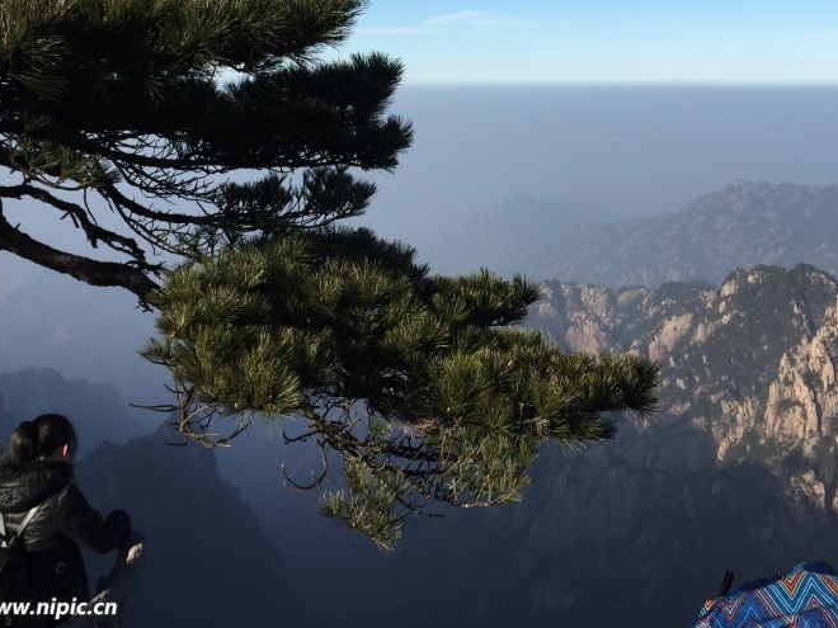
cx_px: 499
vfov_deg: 31.5
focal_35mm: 45
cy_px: 142
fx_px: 1089
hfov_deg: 41.9
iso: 32
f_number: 2.2
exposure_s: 1/2326
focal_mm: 4.15
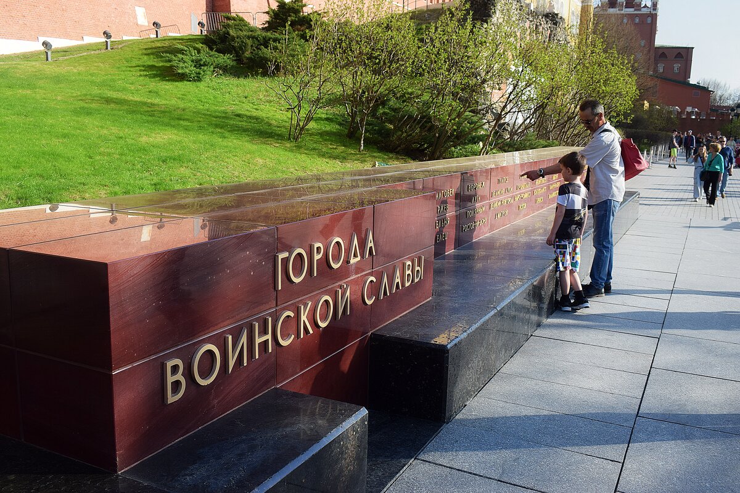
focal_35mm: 33
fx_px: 678
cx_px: 370
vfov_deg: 40.0
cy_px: 246
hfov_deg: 57.2
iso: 200
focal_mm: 22
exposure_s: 1/250
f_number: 8
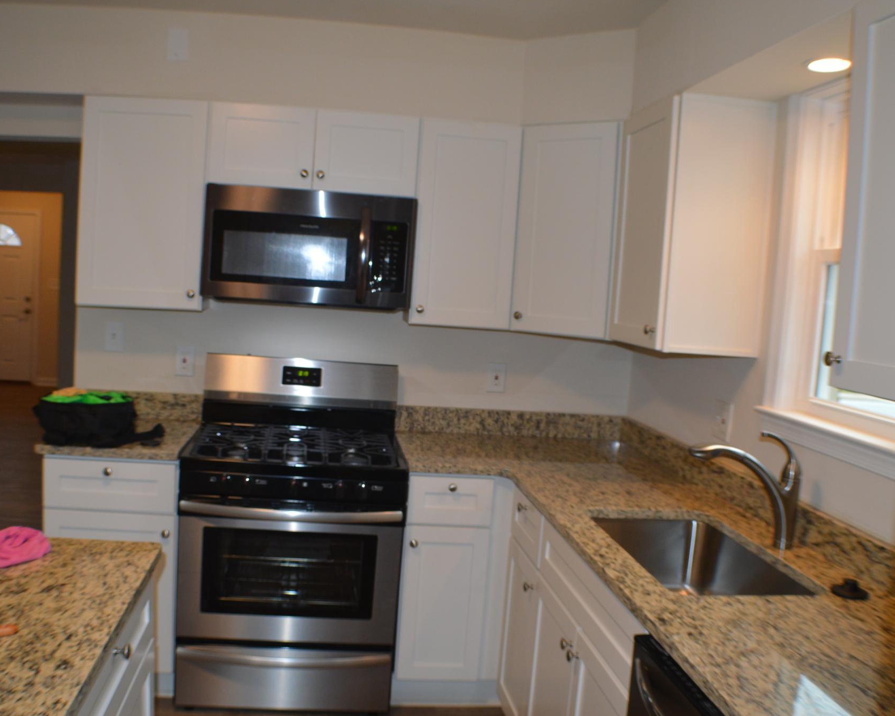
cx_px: 411
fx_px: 1086
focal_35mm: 41
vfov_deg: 36.5
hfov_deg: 44.7
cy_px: 358
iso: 500
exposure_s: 1/60
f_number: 4
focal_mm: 24
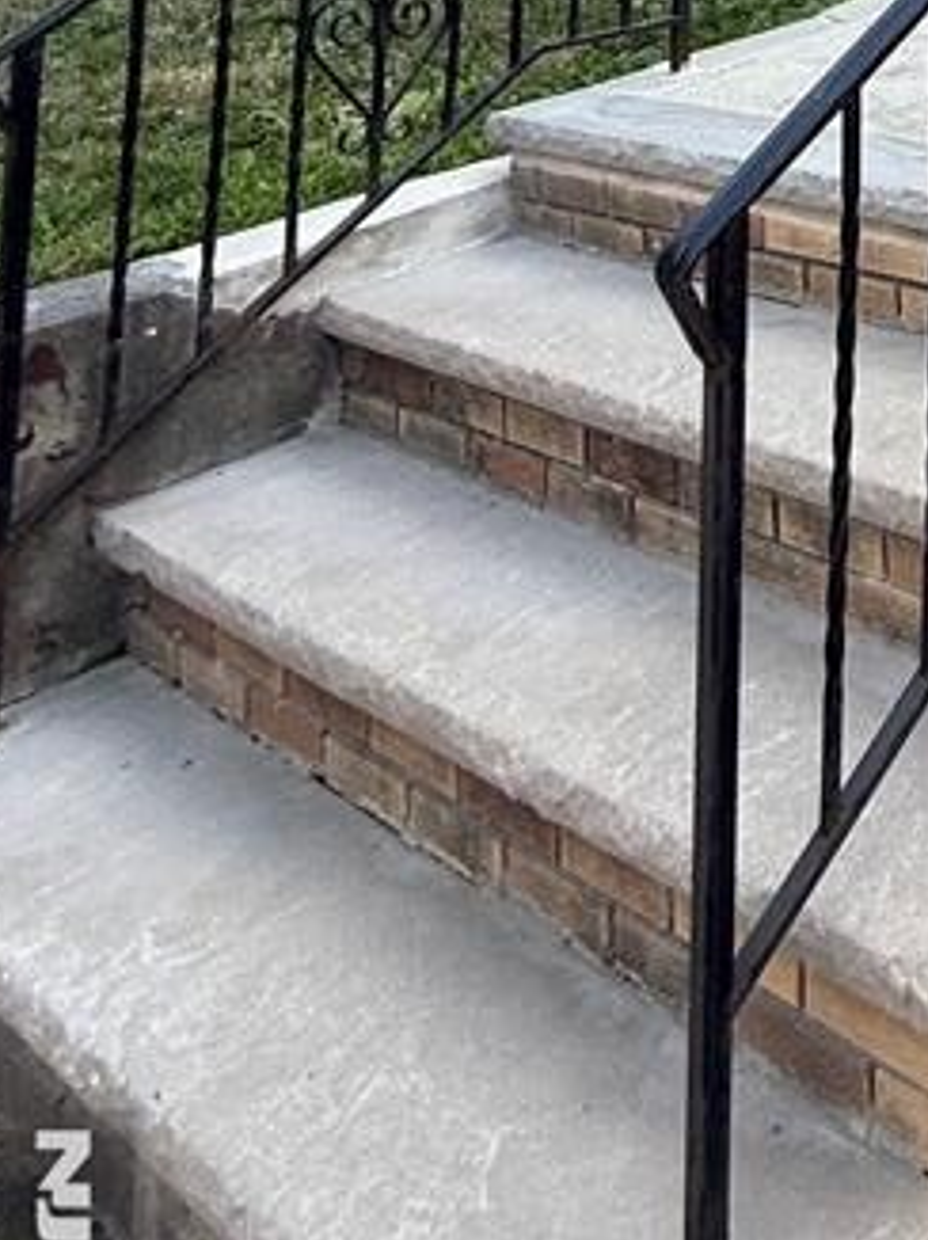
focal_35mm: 44
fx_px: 1575
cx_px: 1434
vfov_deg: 31.0
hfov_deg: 24.5
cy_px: -453
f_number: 2.2
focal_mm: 2.22
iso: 64
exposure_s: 1/413
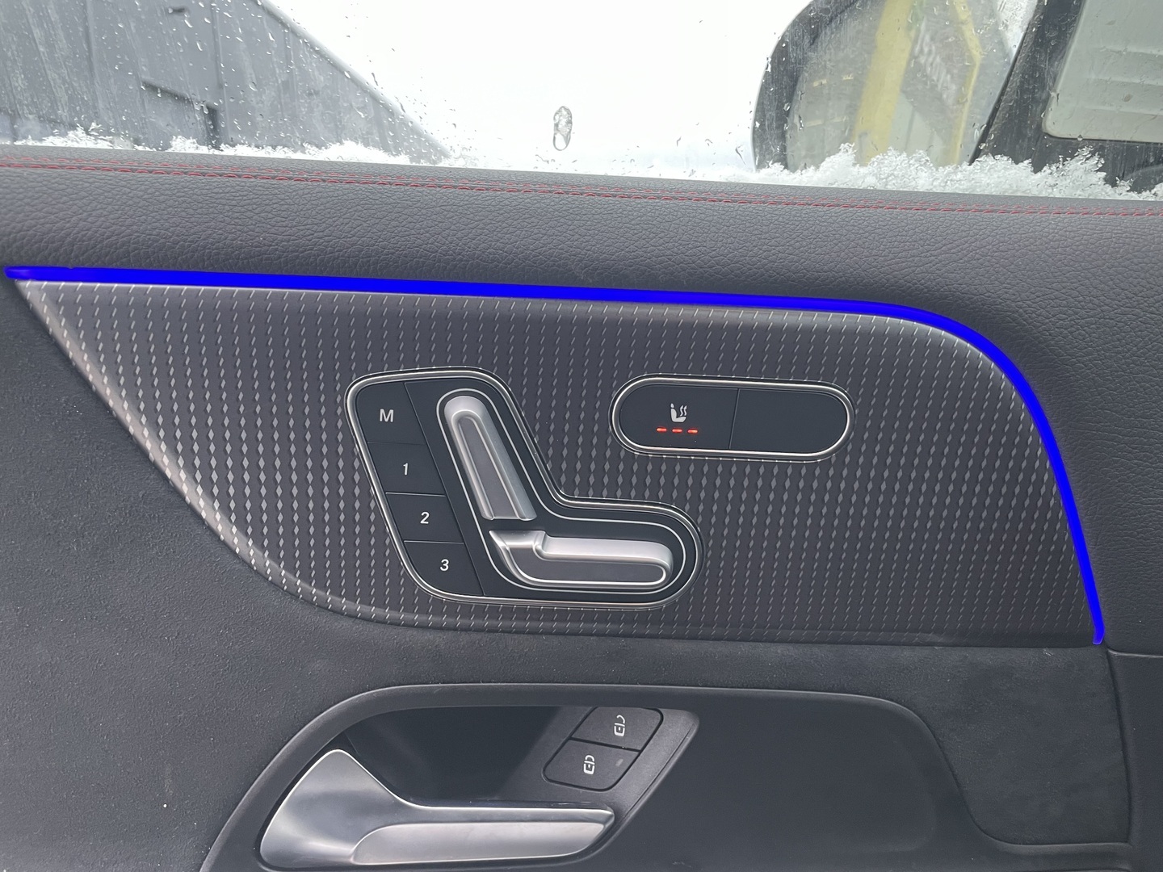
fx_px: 874
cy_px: 436
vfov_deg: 53.1
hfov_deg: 67.3
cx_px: 582
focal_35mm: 26
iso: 125
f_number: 1.6
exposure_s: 1/72
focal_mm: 4.2
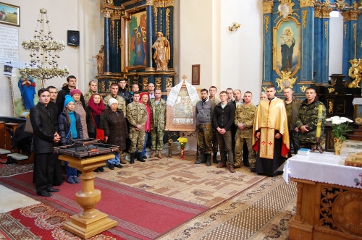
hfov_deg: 67.4
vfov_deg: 47.8
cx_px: 181
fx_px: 271
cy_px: 120
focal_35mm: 27
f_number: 4.5
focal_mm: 18
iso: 1600
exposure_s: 1/20
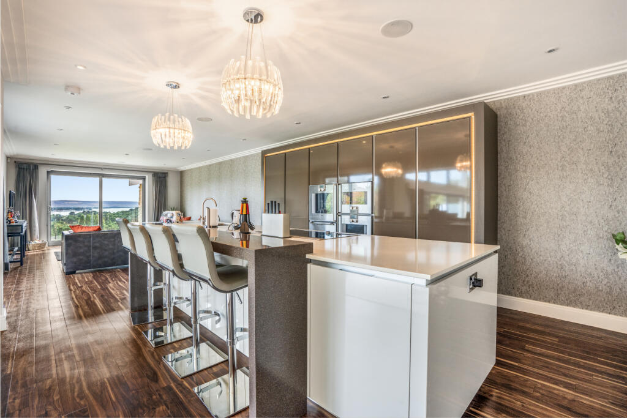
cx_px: 314
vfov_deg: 73.8
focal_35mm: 16
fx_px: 279
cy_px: 209
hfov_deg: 96.7
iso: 200
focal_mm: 16
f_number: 11
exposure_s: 1/15
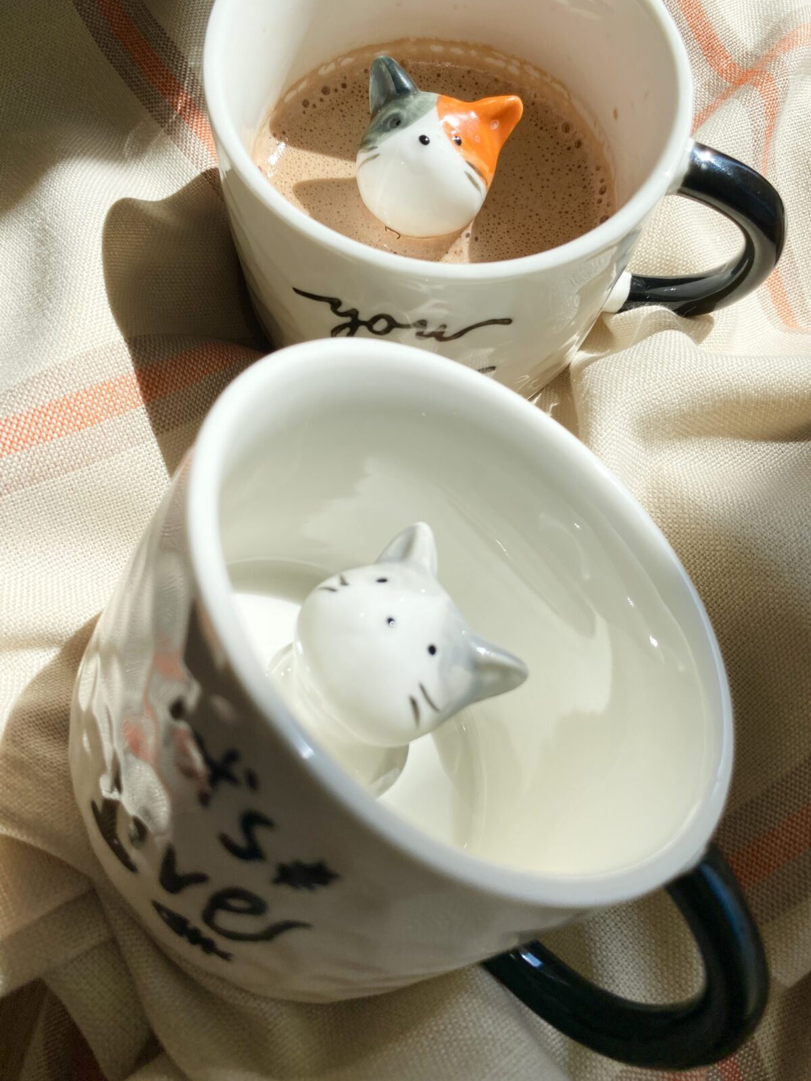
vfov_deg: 67.3
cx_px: 406
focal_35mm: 26
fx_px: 812
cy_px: 540
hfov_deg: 53.1
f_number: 1.8
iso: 32
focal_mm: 4.25
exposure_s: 1/2513
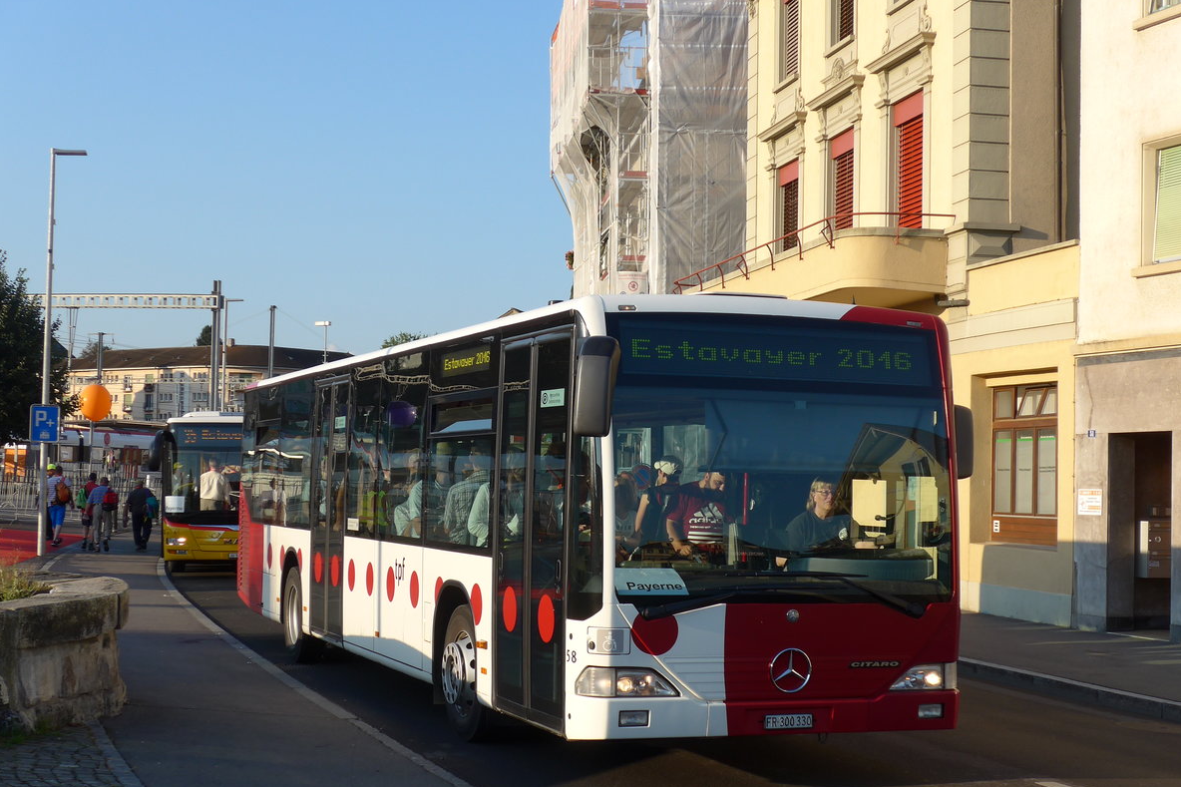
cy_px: 443
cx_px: 594
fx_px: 1902
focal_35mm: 58
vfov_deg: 23.4
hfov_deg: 34.5
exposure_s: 1/640
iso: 80
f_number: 3.4
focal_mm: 11.3
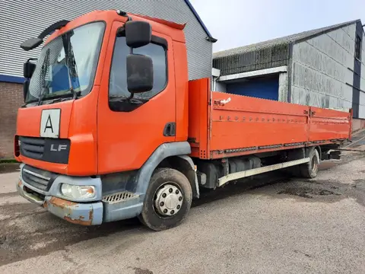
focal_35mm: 25
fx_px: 264
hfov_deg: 69.4
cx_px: 182
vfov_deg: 54.9
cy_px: 137
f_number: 2
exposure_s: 1/152
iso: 32
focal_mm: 4.6
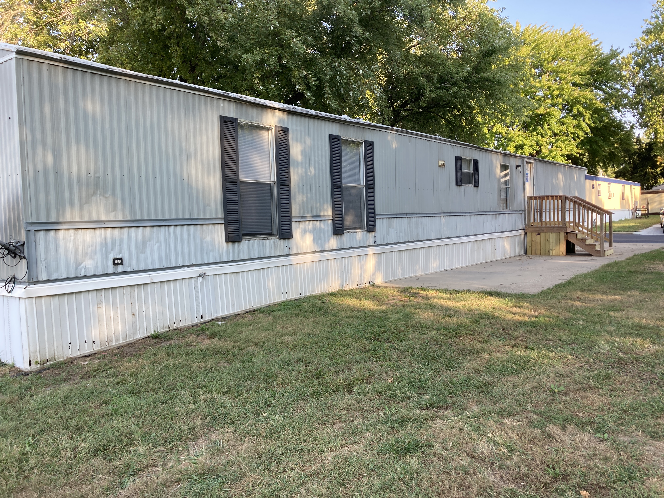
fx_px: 537
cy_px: 249
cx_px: 332
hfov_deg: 63.4
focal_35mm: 28
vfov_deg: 49.7
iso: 20
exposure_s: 1/167
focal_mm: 3.99
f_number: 1.8
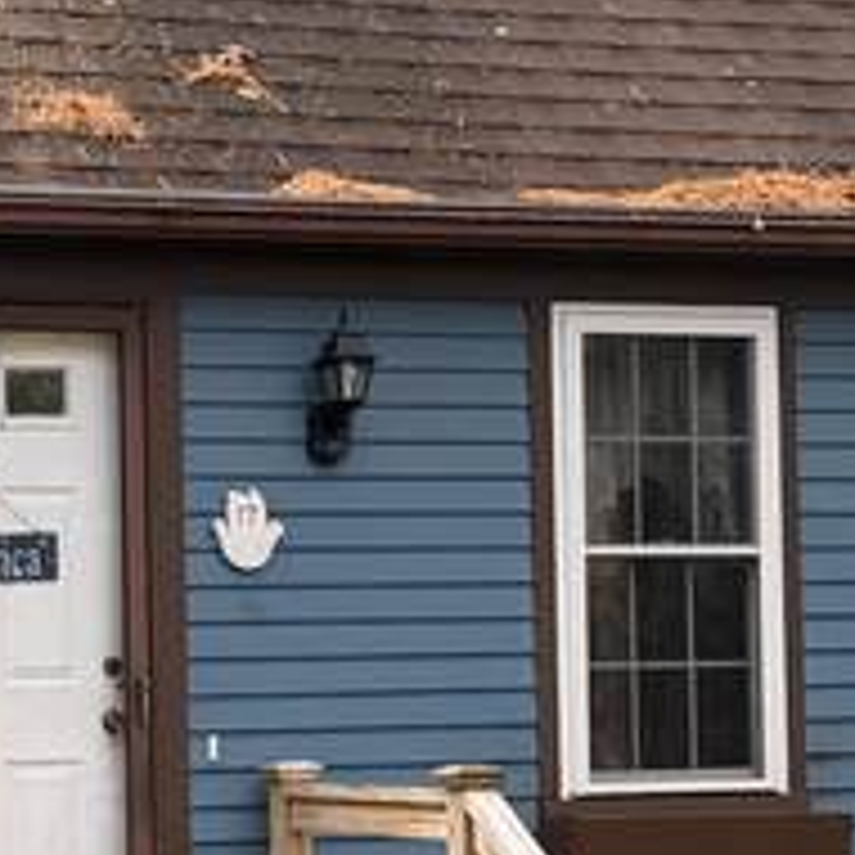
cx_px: 14
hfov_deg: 12.1
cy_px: 549
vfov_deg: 12.2
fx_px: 3996
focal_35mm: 143
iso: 100
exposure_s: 1/575
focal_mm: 6.76
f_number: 1.78
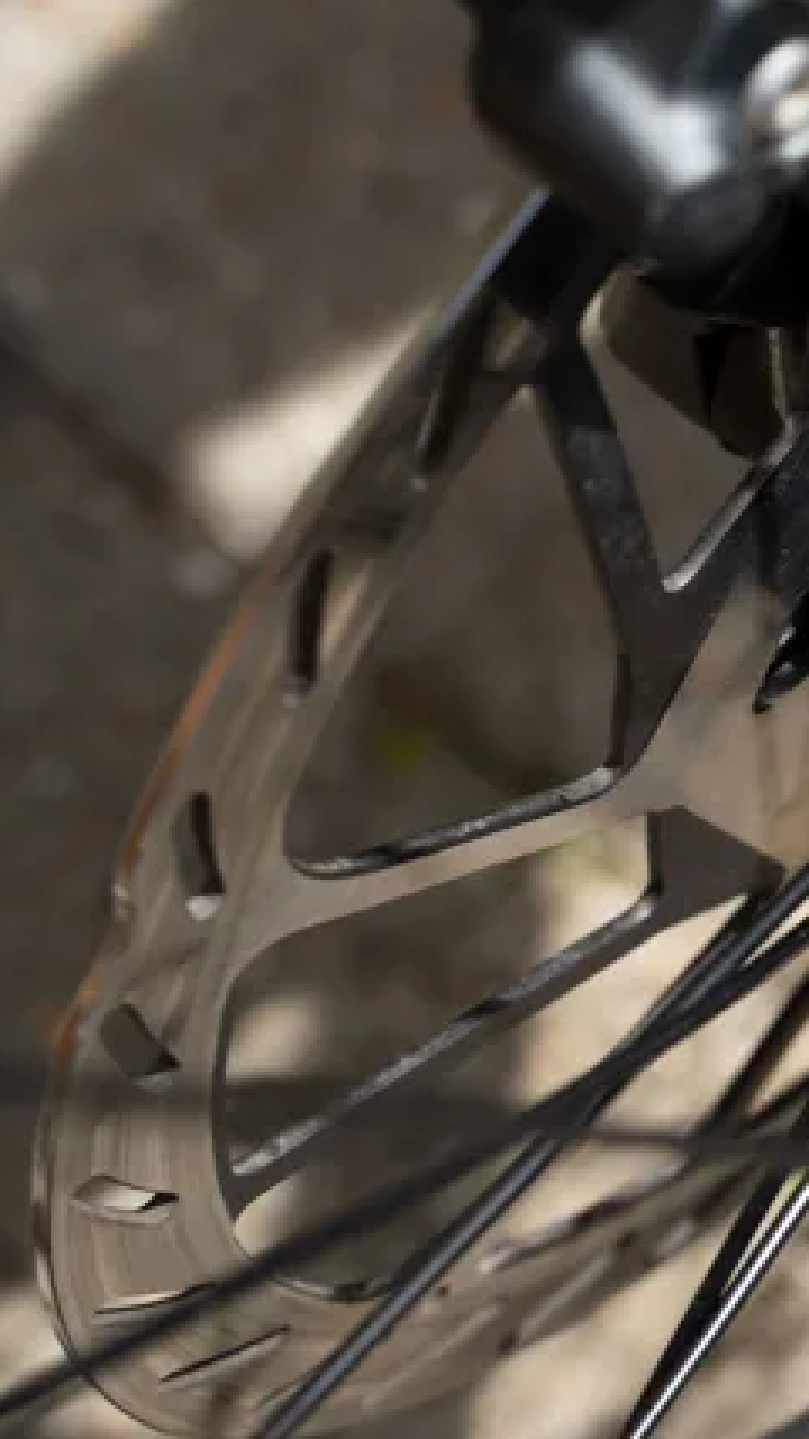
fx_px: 5609
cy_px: 757
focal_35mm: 147
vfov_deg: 14.6
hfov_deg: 8.1
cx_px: 1264
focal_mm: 75
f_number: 10
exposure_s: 1/320
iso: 320
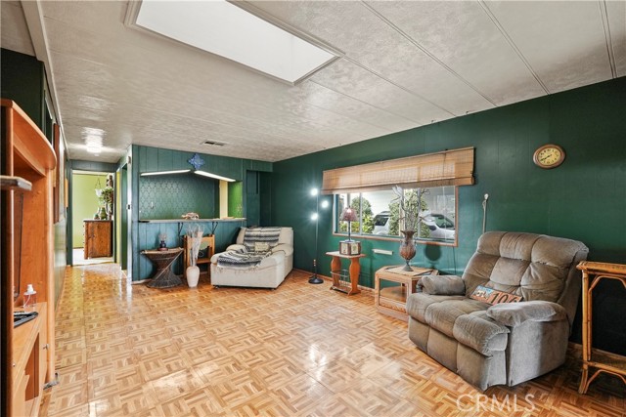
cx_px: 313
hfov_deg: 96.7
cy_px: 208
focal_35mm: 16
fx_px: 278
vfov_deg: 73.8
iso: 1250
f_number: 4
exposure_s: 1/15
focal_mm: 16
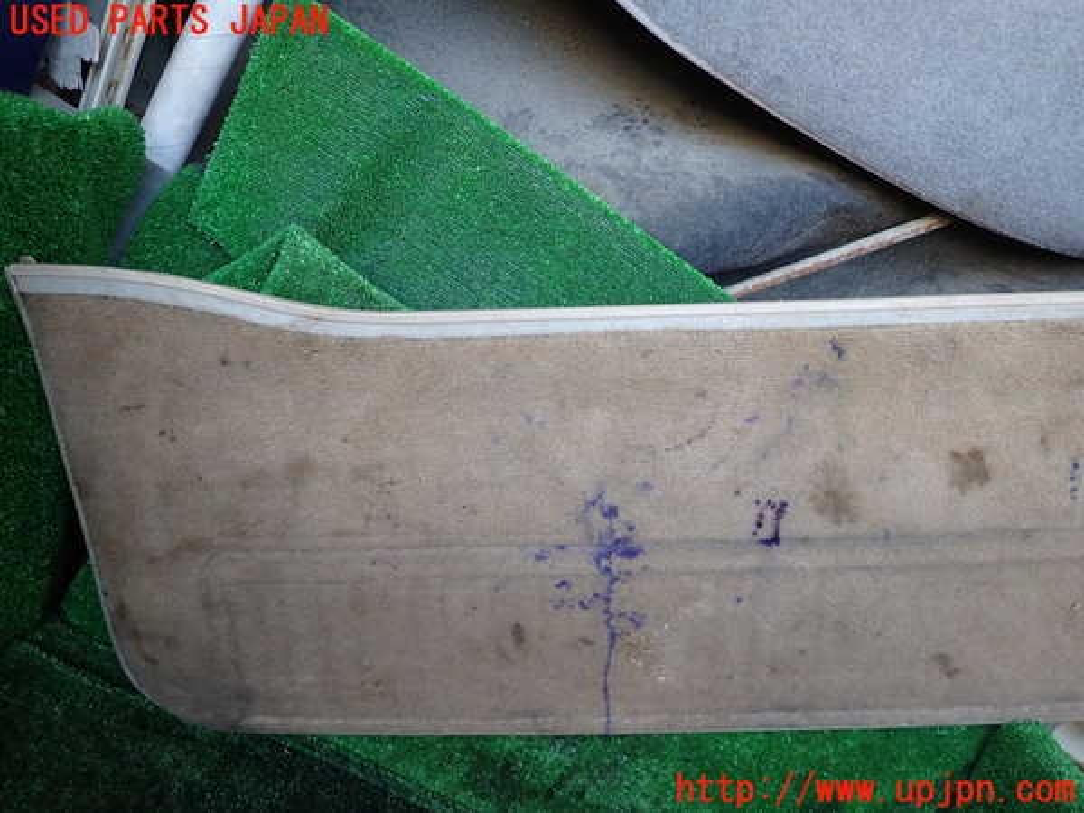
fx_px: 783
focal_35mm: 25
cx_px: 542
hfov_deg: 69.4
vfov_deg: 54.9
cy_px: 406
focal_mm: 4.5
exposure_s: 1/60
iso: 160
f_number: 2
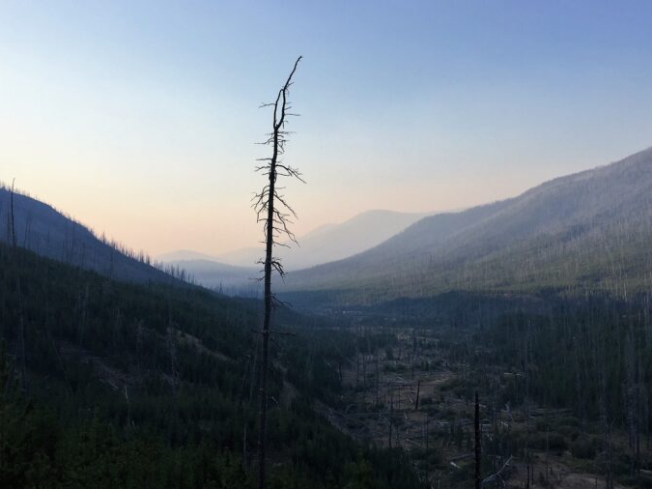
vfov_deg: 42.9
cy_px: 216
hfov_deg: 55.3
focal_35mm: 33
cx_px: 357
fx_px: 621
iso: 32
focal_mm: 4.15
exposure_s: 1/1464
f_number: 2.2
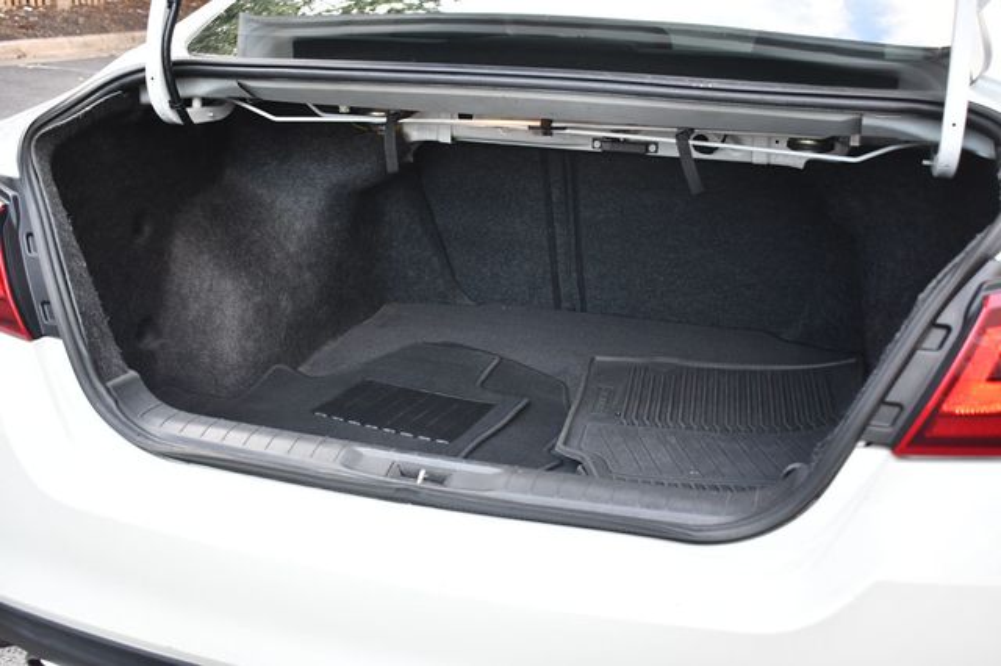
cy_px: 333
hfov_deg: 48.5
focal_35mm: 40
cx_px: 500
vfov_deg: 33.4
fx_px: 1112
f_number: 4
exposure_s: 1/160
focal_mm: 27
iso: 800
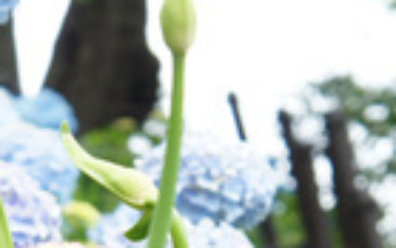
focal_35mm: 218
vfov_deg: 6.0
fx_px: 2349
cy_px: 388
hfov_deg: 9.4
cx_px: -140
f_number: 5
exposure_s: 1/160
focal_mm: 45
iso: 250
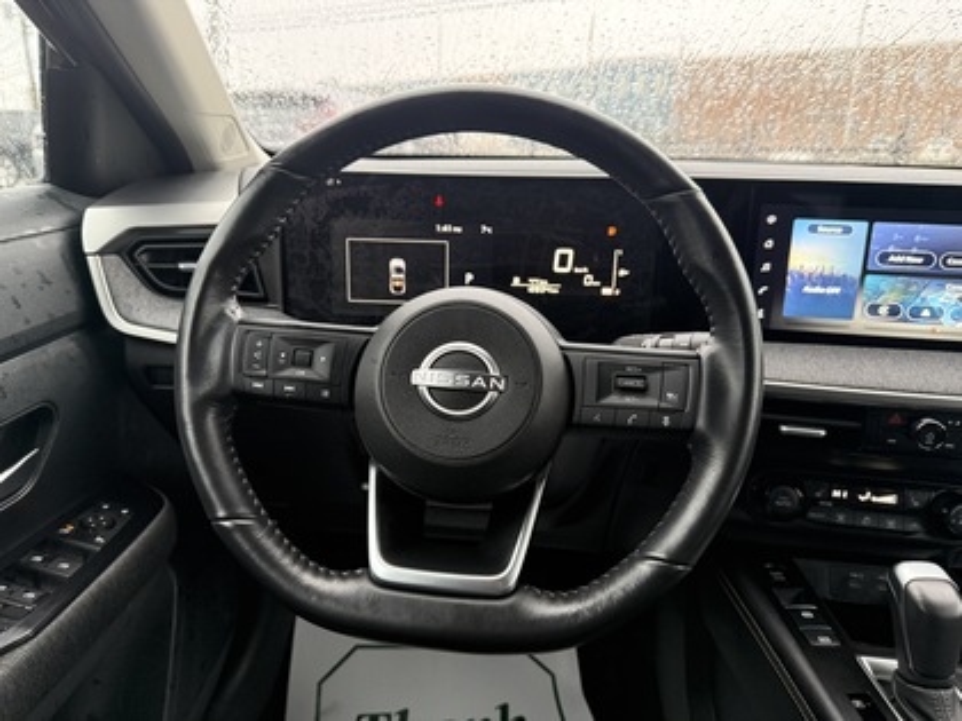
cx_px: 481
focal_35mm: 24
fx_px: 667
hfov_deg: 71.6
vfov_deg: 56.8
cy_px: 360
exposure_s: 1/57
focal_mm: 6.76
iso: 250
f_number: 1.78
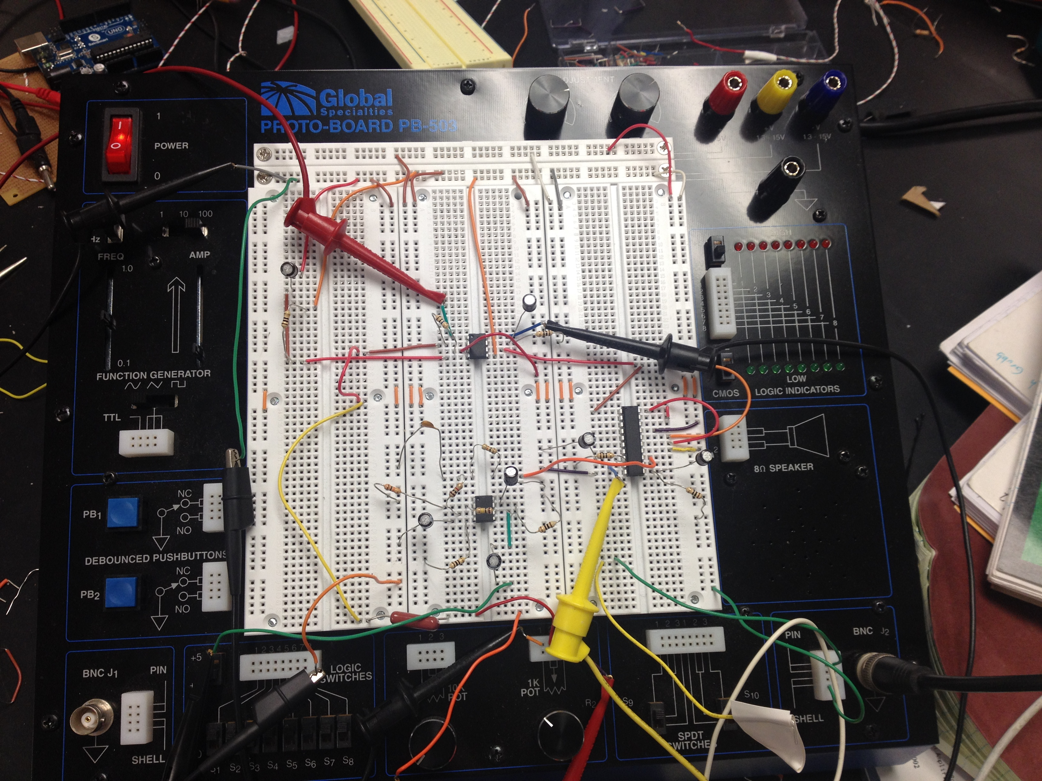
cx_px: 521
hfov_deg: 52.6
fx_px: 1054
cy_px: 390
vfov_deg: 40.7
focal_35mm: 35
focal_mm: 4.28
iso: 64
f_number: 2.4
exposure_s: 1/40
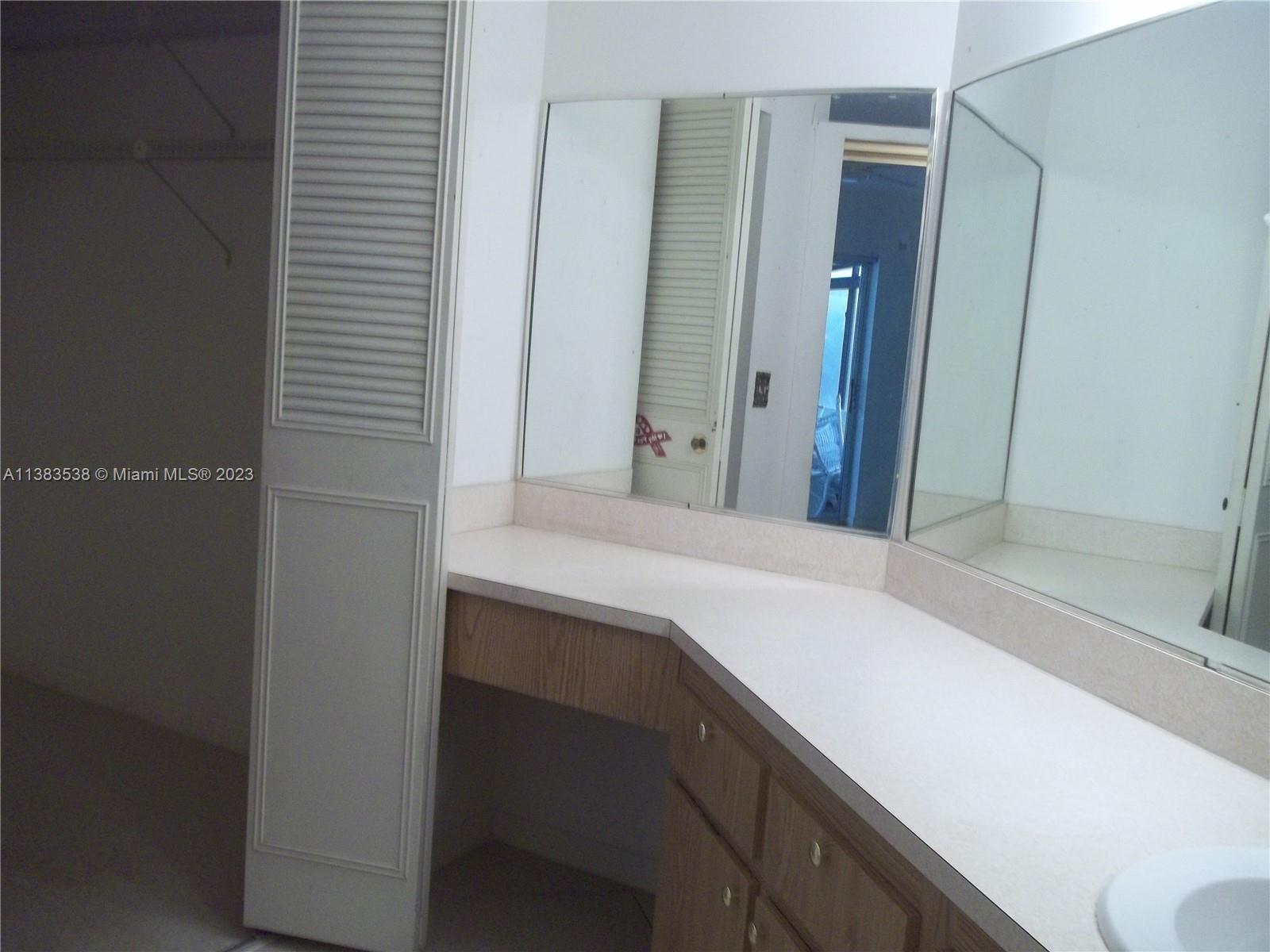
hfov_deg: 56.8
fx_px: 1174
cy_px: 476
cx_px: 635
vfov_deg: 44.2
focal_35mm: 32
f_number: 2.9
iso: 160
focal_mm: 5.7
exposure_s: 1/20
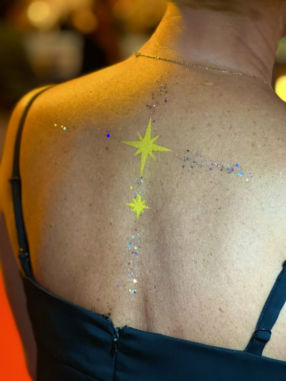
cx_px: 143
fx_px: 848
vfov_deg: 25.3
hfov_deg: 19.1
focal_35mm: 77
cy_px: 190
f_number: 2.8
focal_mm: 9
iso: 400
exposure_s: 1/18
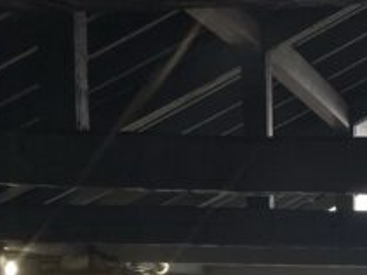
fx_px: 1335
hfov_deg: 14.5
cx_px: 564
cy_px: 553
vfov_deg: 10.7
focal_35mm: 126
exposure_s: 1/513
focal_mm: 4.2
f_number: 1.6
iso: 50
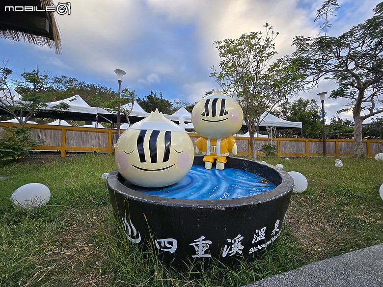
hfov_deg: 106.2
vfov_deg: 89.9
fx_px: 144
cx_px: 192
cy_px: 144
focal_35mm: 13
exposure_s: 1/354
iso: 50
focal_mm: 2.2
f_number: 2.2
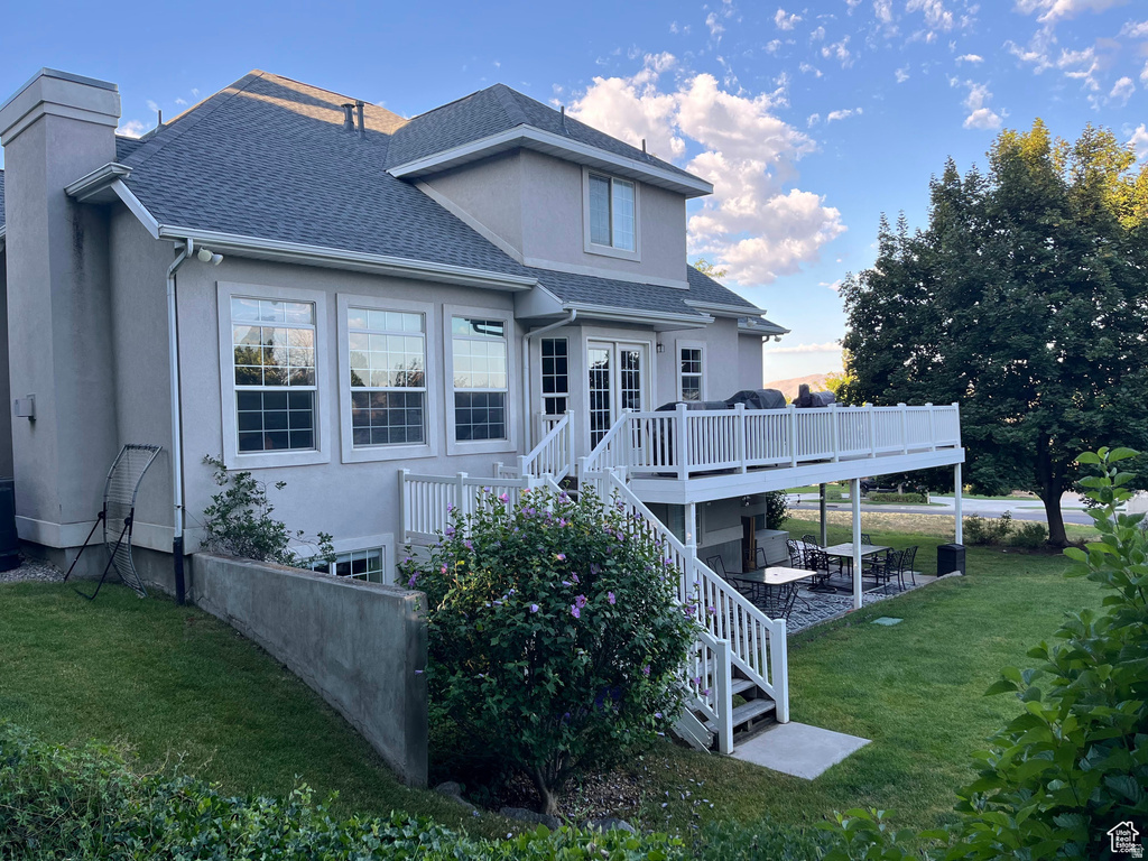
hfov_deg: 67.3
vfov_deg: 53.1
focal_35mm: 26
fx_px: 862
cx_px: 574
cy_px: 430
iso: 50
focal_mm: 5.1
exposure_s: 1/400
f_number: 1.6
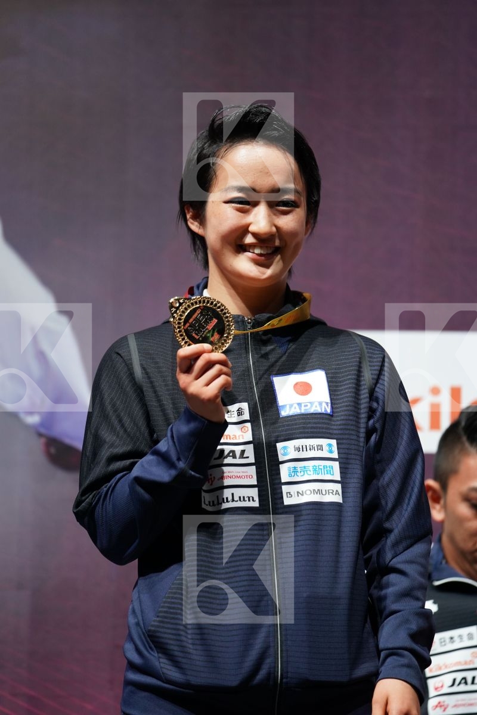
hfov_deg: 6.9
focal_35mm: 200
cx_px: 238
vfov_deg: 10.3
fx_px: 3975
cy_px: 358
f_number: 2.8
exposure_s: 1/250
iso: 1250
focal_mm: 200
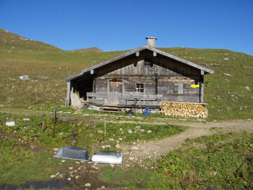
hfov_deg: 52.6
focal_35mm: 35
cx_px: 126
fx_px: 256
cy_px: 95
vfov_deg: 40.7
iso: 100
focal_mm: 5.8
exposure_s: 1/1429
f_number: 4.3
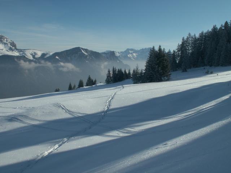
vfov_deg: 40.7
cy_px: 86
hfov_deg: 52.6
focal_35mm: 35
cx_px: 116
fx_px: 234
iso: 50
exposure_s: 1/400
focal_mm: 5.86
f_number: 8
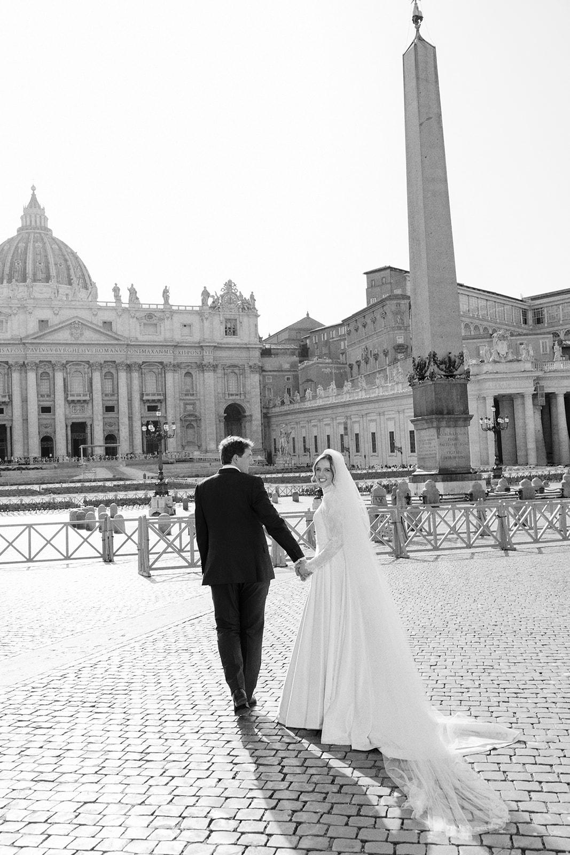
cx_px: 285
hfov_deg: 37.9
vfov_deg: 54.4
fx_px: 831
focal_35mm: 35
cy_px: 428
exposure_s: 1/400
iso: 125
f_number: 5
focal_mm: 35
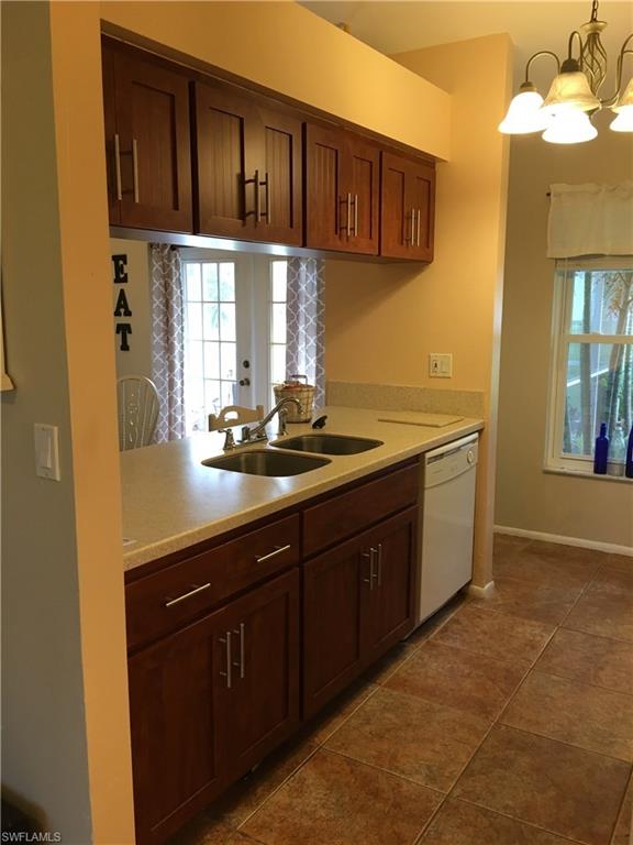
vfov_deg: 61.7
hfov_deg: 48.2
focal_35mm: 29
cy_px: 422
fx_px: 707
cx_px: 316
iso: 80
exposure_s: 1/30
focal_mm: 4.15
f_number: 2.2
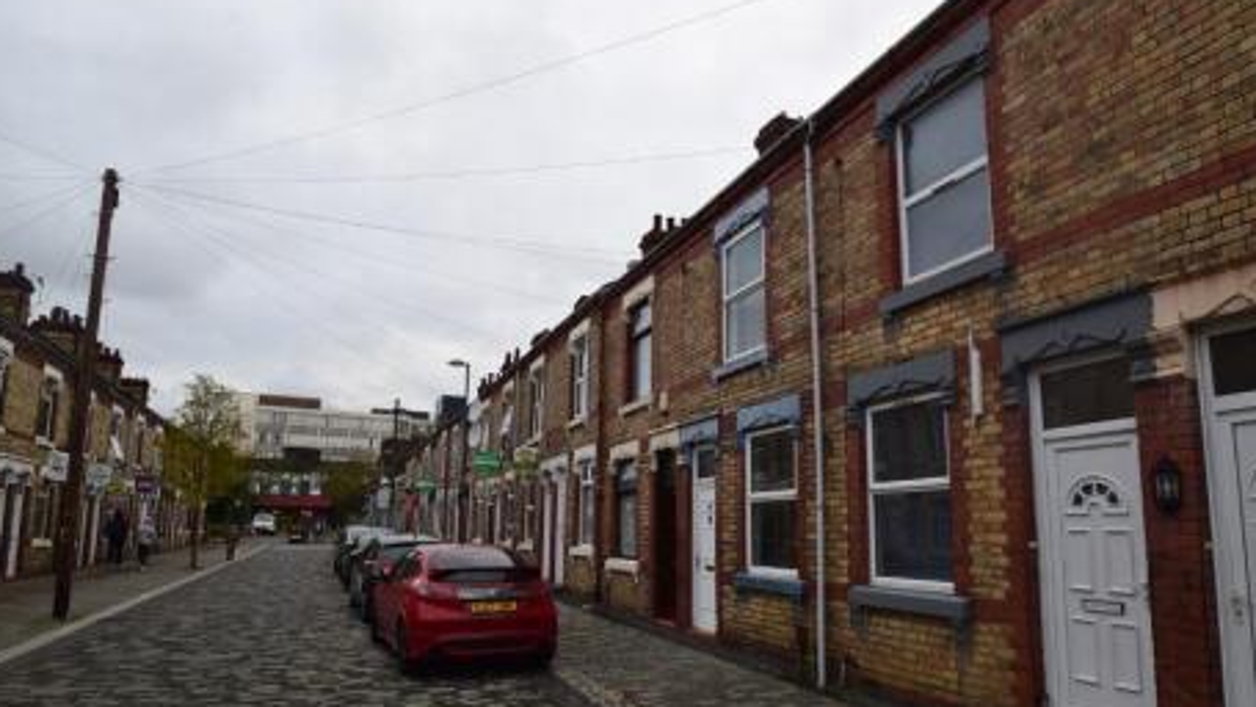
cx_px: 643
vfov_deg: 49.4
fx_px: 766
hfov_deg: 78.7
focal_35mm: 23
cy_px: 402
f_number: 9
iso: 400
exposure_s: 1/160
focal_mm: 14
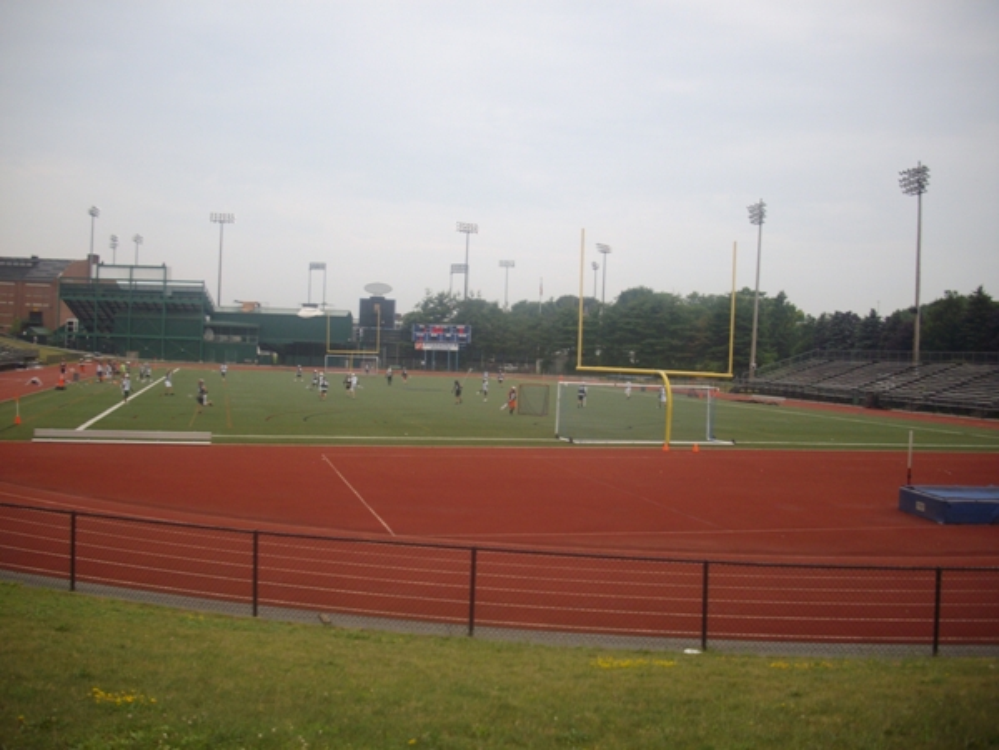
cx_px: 500
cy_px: 375
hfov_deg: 50.1
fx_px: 1068
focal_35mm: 37
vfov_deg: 38.7
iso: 80
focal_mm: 6.2
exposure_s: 1/125
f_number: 5.6
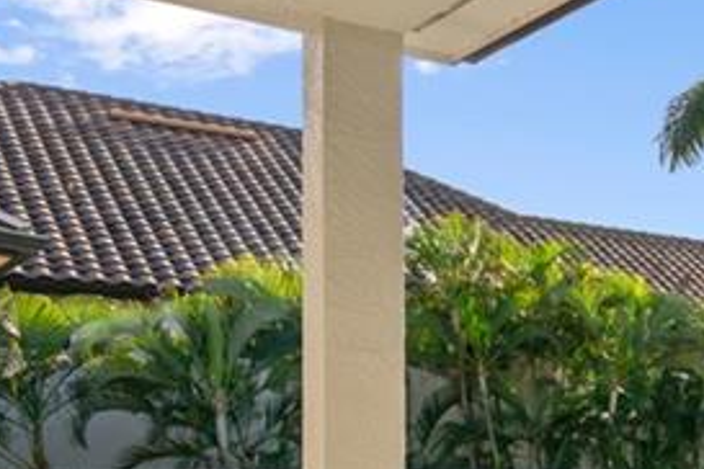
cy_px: 433
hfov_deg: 24.1
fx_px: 1173
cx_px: 1122
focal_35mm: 60
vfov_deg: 22.0
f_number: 8
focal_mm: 16
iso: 400
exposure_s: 1/1000
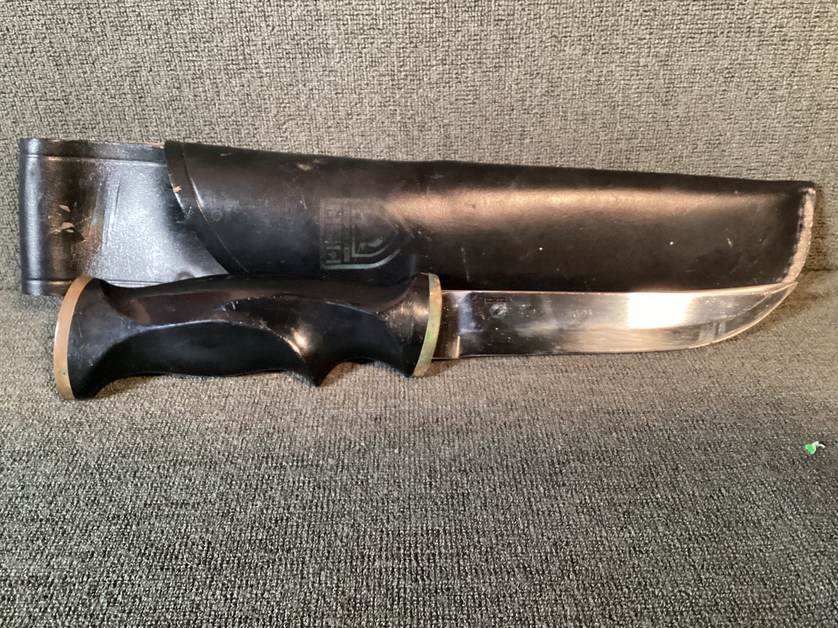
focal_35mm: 31
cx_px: 419
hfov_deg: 58.3
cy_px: 314
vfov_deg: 45.4
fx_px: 751
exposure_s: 1/30
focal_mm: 3.3
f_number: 2.4
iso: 640
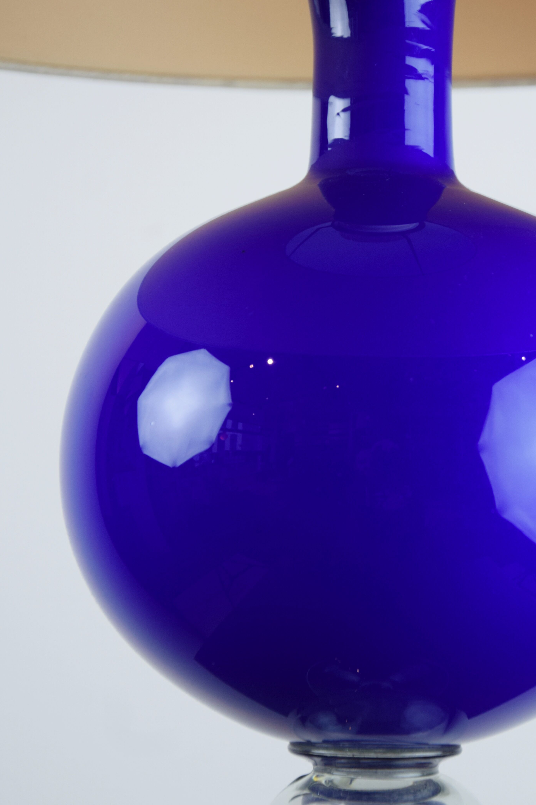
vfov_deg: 14.3
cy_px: 278
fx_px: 3194
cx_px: 355
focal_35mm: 143
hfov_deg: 9.6
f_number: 5.6
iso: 400
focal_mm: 66
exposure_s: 1/125
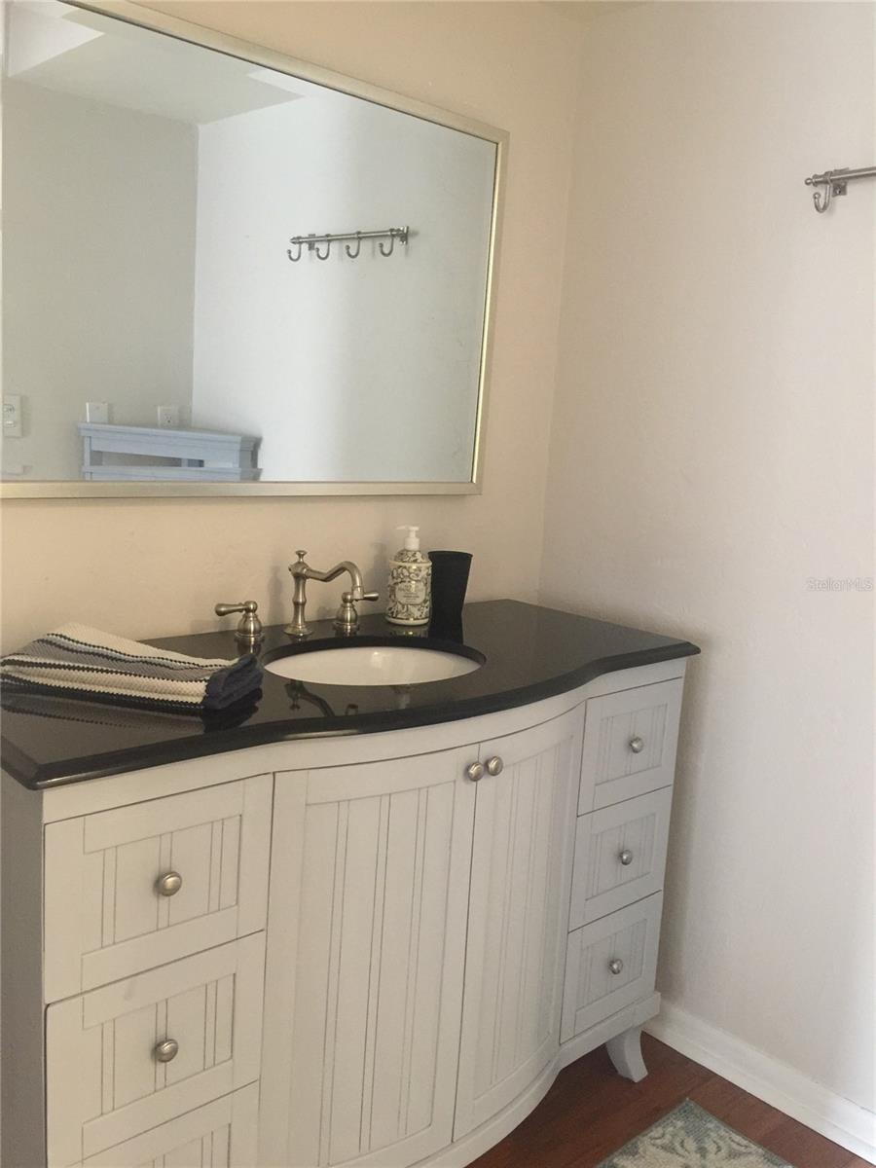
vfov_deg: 61.7
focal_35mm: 29
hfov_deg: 48.2
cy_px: 584
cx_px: 438
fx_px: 979
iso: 125
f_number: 2.2
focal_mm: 4.15
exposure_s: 1/15
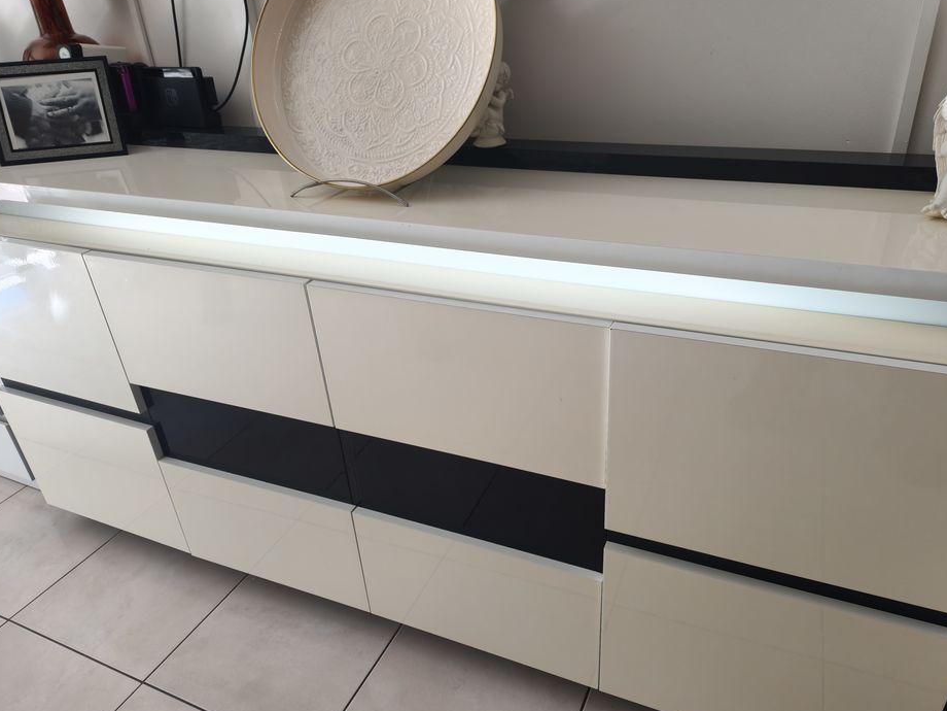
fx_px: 684
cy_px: 354
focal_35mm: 25
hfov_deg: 69.3
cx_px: 500
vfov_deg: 54.9
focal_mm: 6.45
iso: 320
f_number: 1.62
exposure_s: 1/50
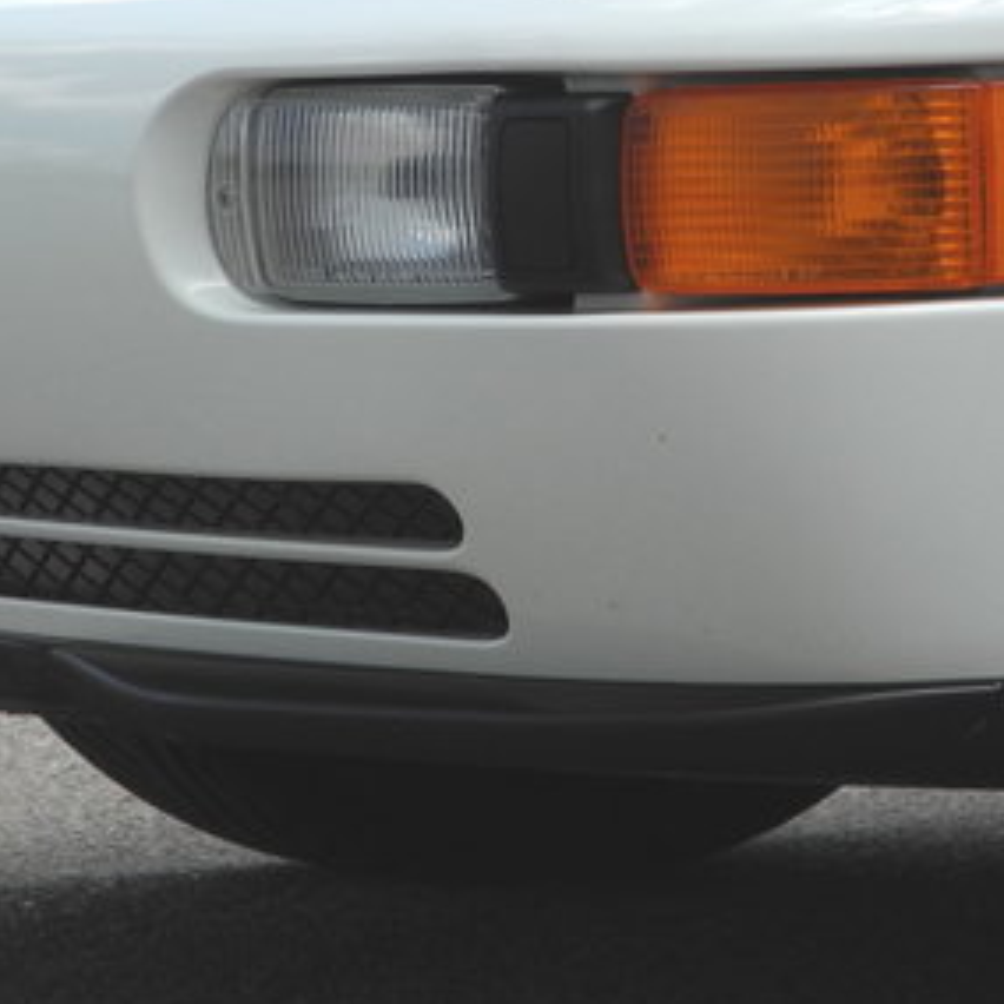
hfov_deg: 3.7
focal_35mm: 478
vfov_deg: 3.7
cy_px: 173
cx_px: 392
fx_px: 15685
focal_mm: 42.6
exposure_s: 1/385
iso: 100
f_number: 5.6
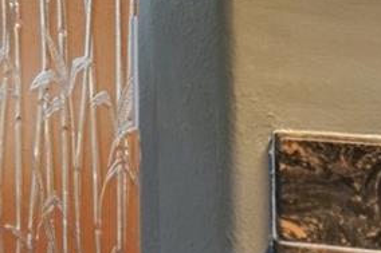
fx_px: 1312
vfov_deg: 10.4
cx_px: -590
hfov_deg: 12.3
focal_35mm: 124
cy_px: -194
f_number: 8
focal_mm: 22
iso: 640
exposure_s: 1/25
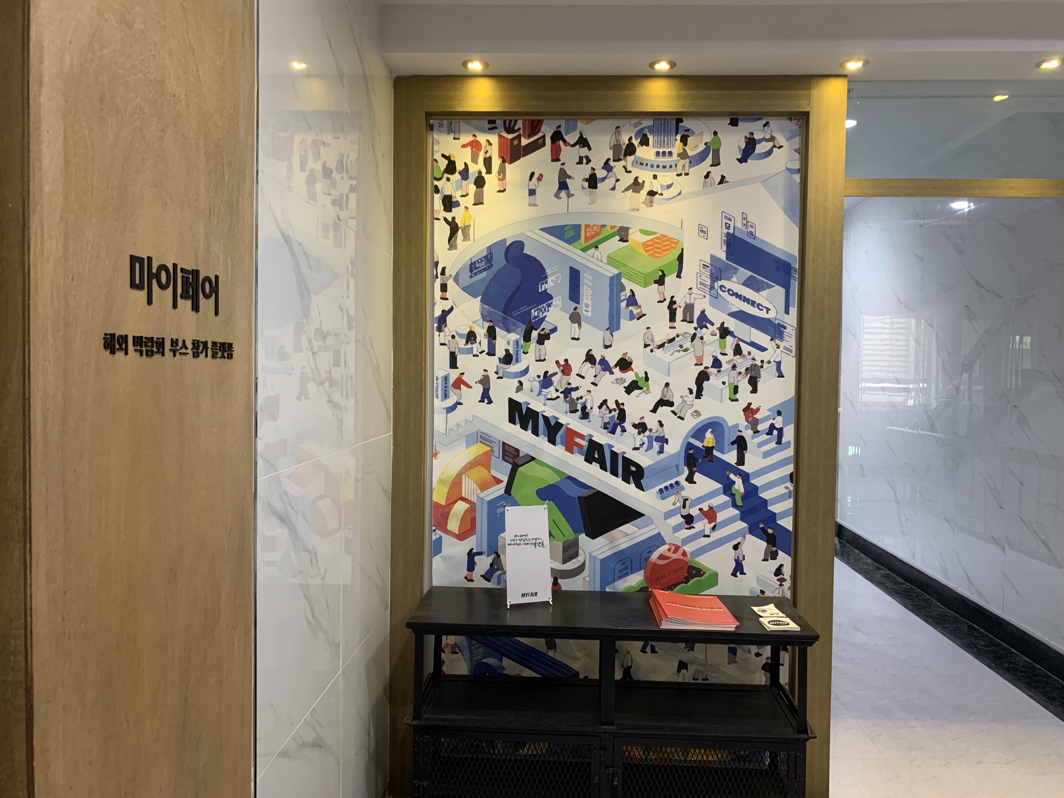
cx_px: 532
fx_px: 799
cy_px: 399
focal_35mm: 26
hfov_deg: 67.3
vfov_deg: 53.1
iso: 320
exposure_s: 1/60
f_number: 1.8
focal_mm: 4.25
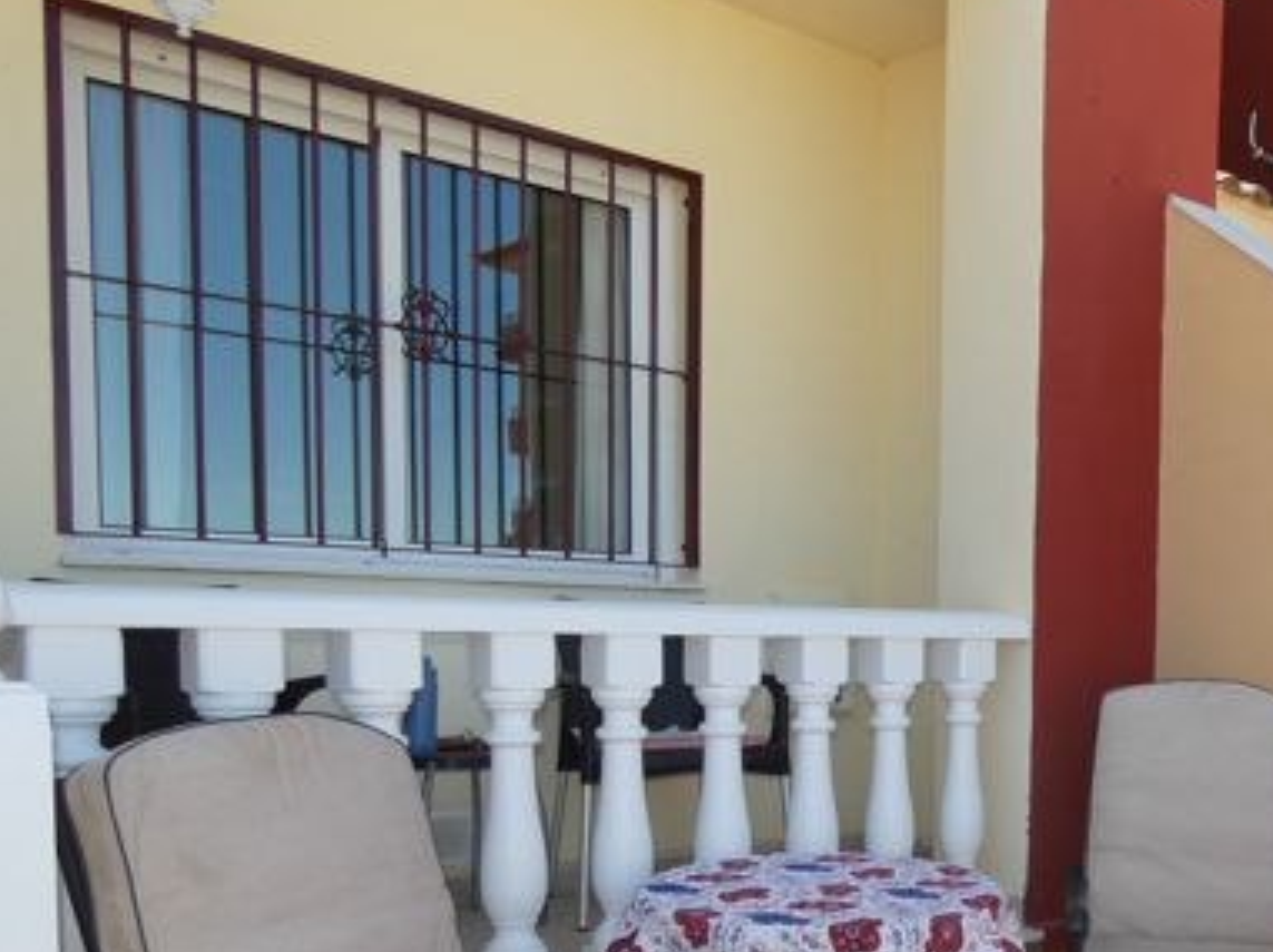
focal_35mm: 37
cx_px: 1161
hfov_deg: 45.2
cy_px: 732
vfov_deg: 37.5
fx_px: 1359
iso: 80
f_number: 2.8
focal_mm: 3.6
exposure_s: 1/500
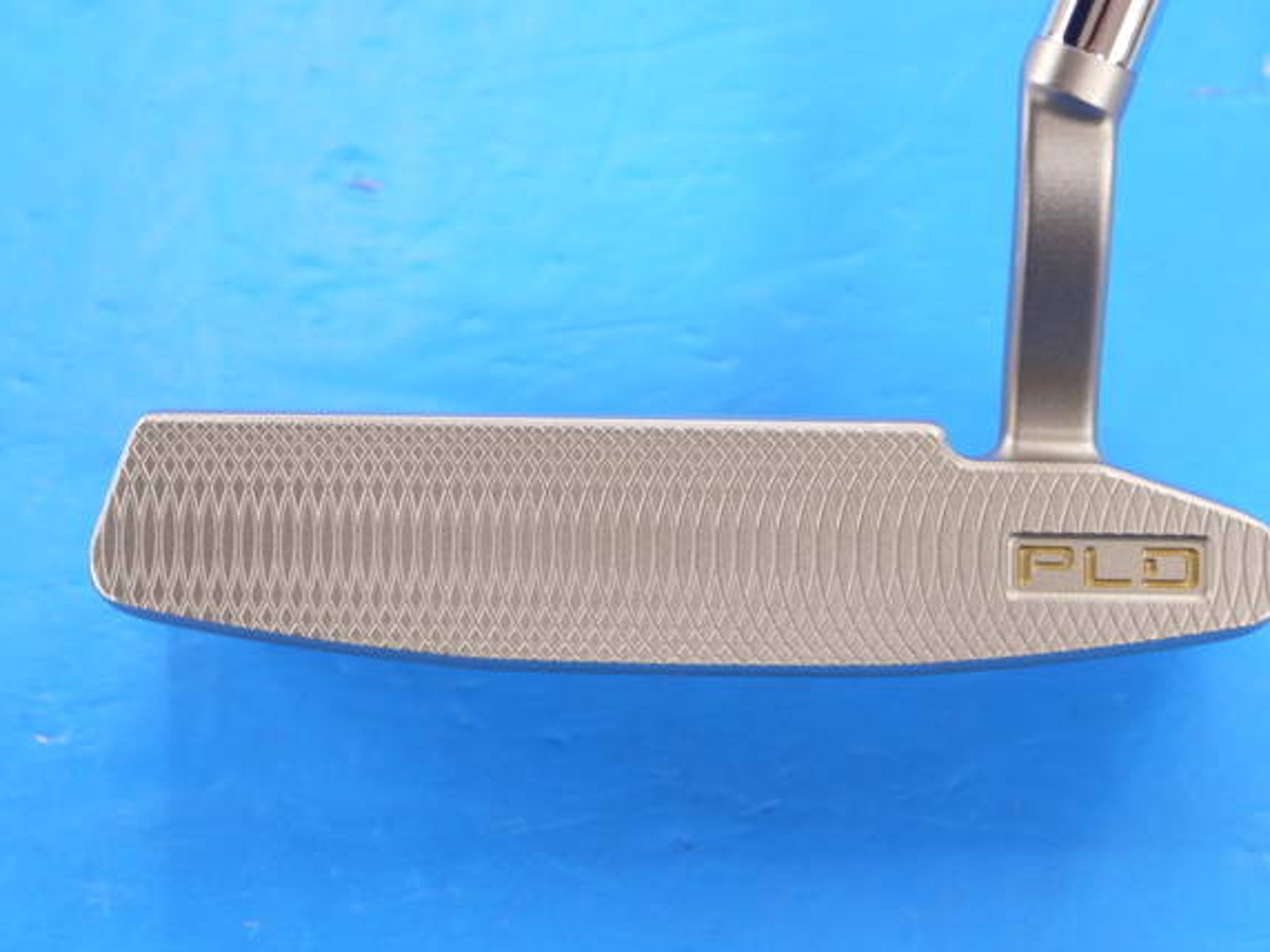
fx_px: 3449
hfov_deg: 20.9
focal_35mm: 94
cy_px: 462
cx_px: 633
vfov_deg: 15.7
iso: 800
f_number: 5.6
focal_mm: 42
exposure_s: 1/80
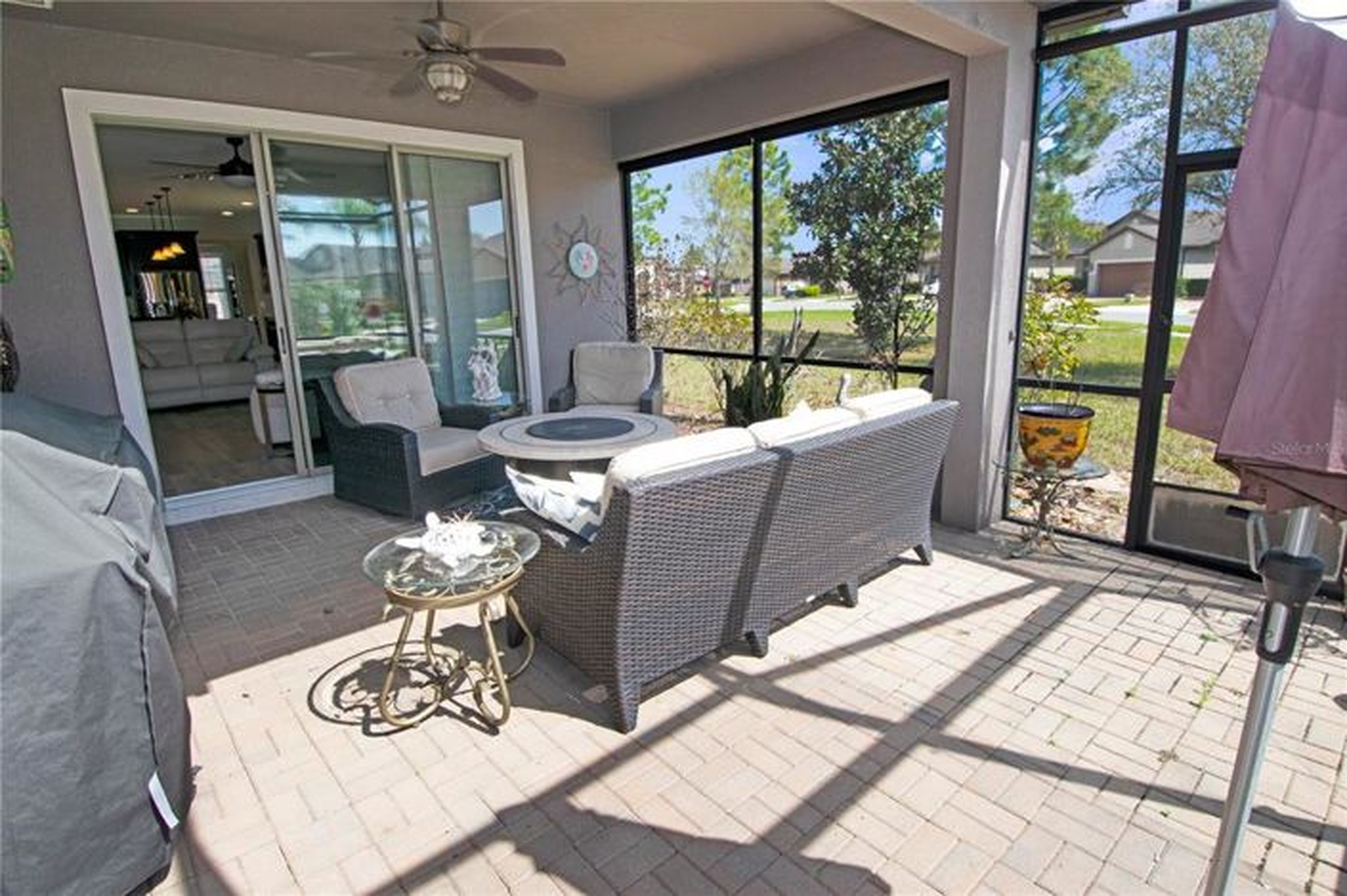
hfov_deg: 90.0
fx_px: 673
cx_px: 674
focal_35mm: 18
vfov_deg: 67.3
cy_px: 448
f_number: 10
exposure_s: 1/125
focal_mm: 12
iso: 200
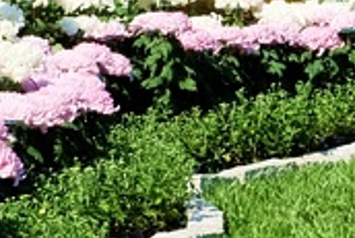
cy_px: -212
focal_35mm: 334
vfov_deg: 4.1
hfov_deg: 6.1
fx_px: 3296
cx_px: 469
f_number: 10
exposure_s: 1/680
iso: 800
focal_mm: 37.1
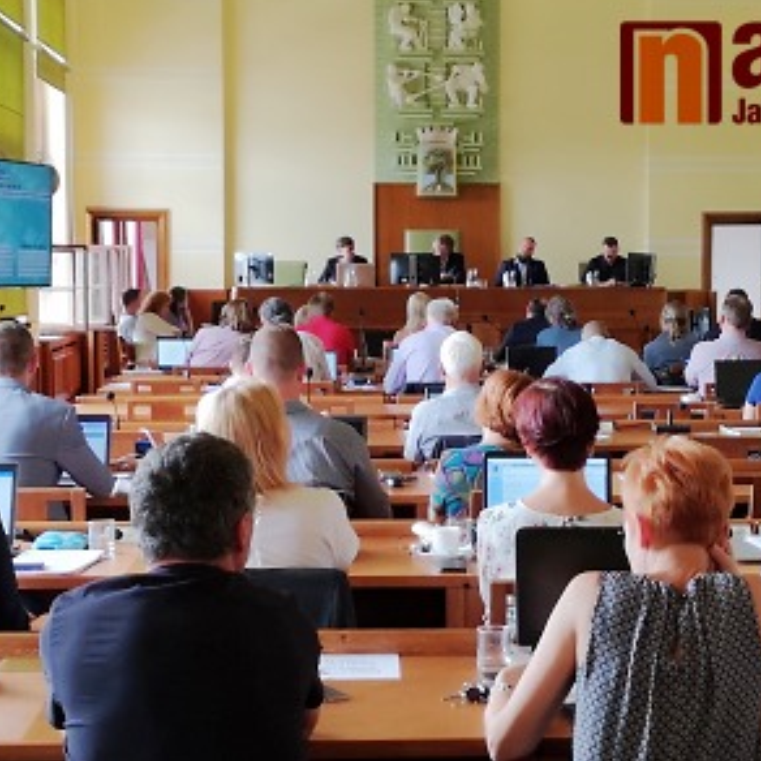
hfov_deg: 32.8
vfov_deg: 32.8
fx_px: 1293
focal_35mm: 52
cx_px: 399
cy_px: 373
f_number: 1.8
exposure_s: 1/180
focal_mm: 3.95
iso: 250
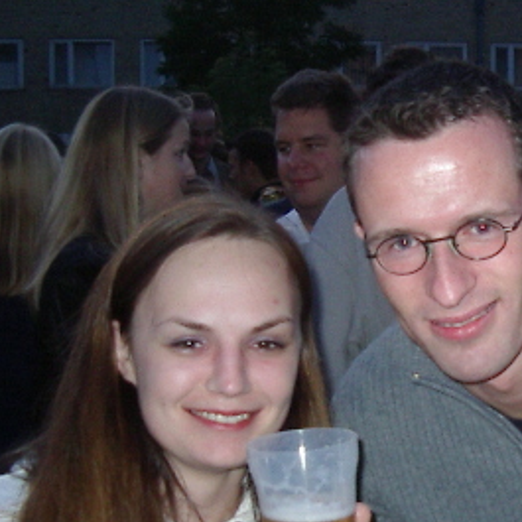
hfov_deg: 20.8
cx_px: 490
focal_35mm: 81
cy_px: 305
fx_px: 1382
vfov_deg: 21.4
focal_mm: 5.8
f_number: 2.6
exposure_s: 1/60
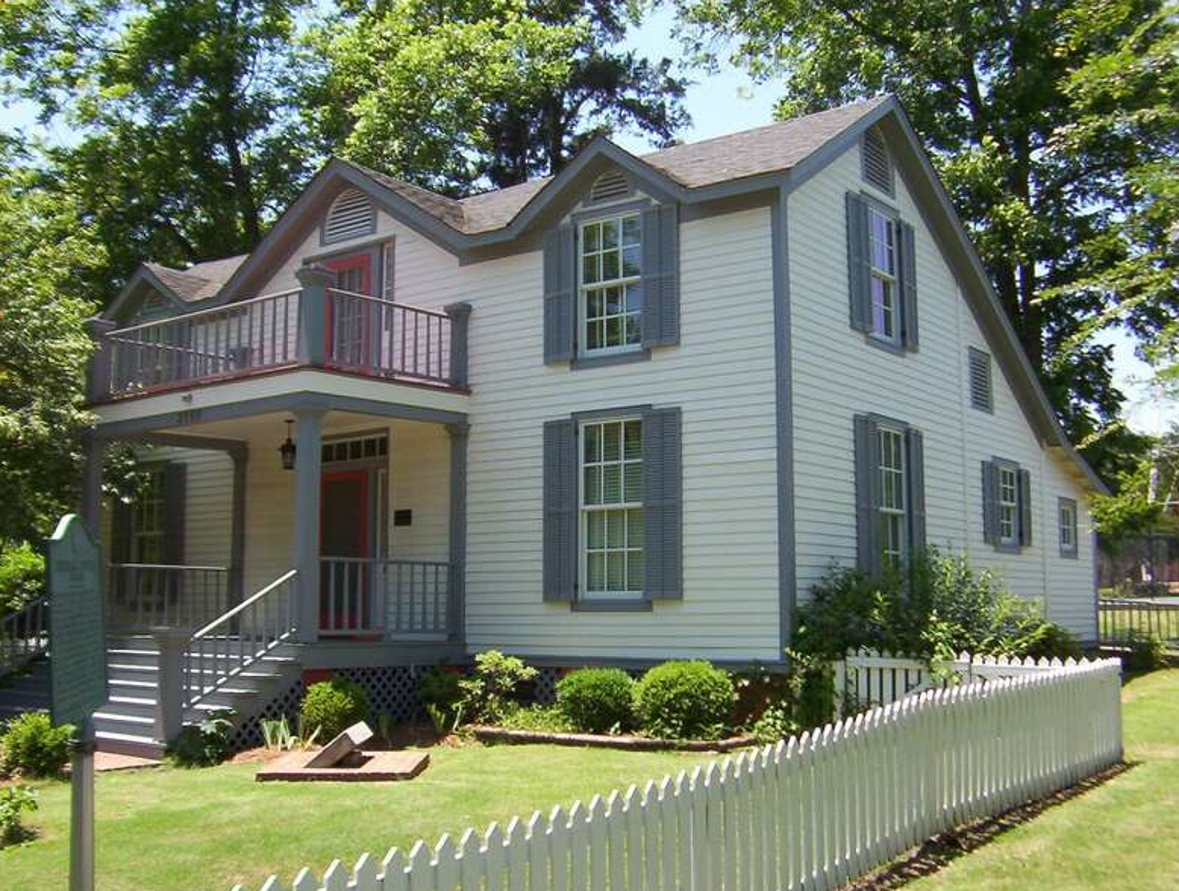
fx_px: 1264
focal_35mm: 37
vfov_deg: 38.8
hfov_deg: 50.0
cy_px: 446
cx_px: 579
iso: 100
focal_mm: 5.54
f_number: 2.76
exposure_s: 1/941
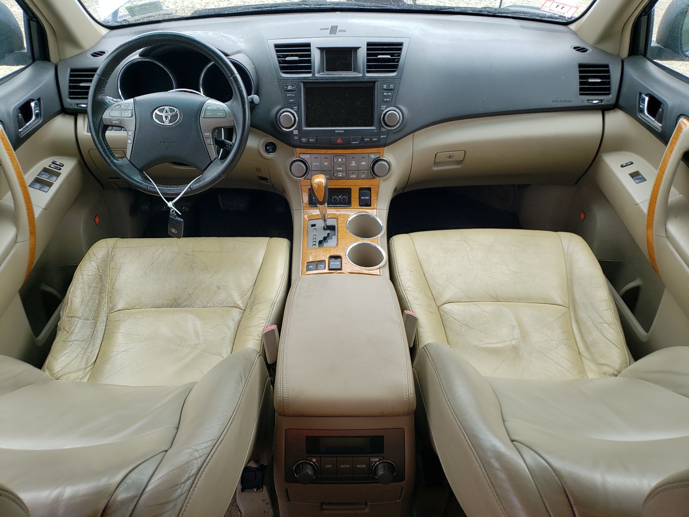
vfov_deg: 53.1
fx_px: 518
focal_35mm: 26
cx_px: 344
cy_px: 258
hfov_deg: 67.3
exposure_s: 1/526
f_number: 1.5
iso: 50
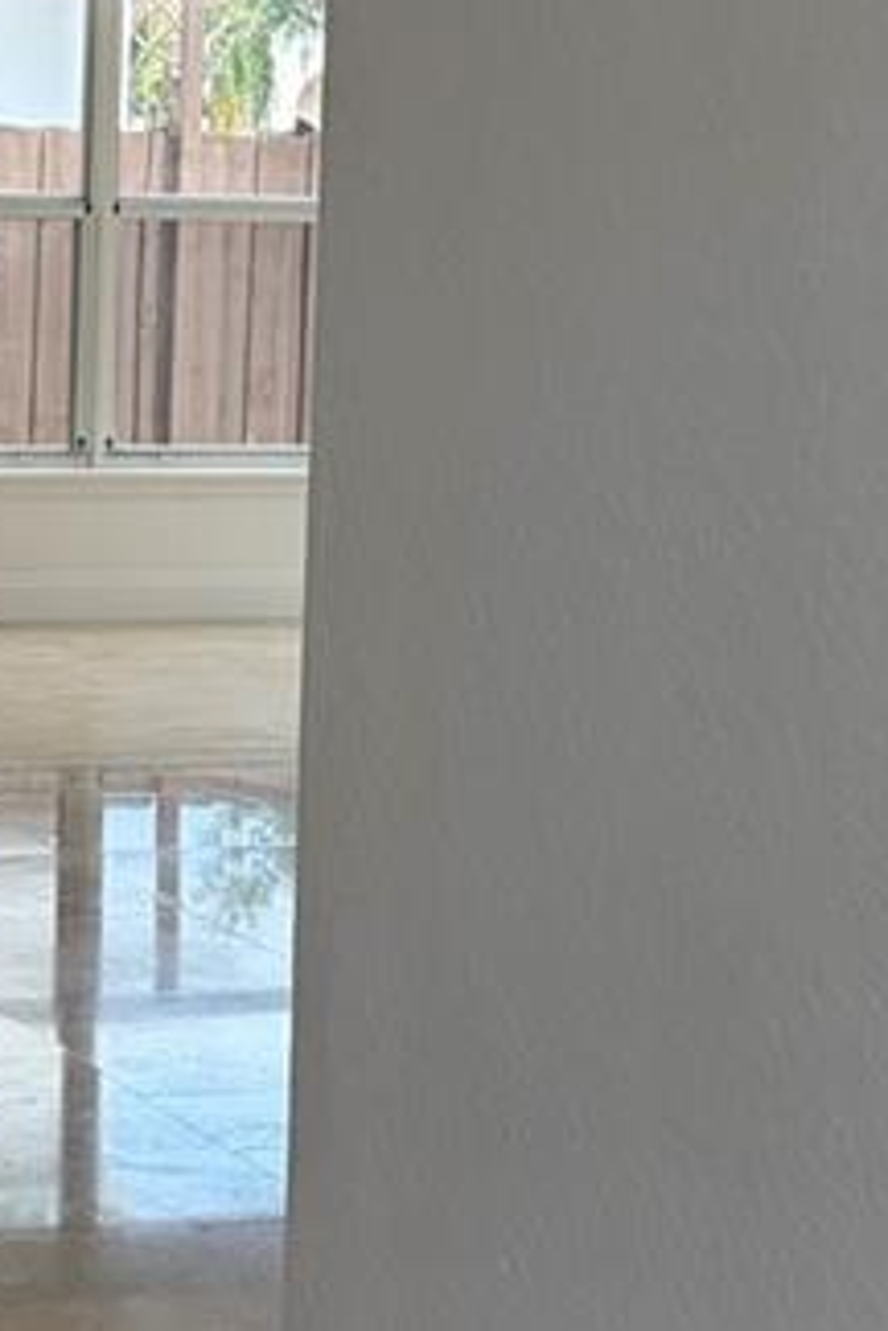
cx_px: -251
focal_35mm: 100
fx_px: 3700
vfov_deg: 20.4
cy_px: 526
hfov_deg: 13.2
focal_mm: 5.96
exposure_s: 1/531
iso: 50
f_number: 1.6
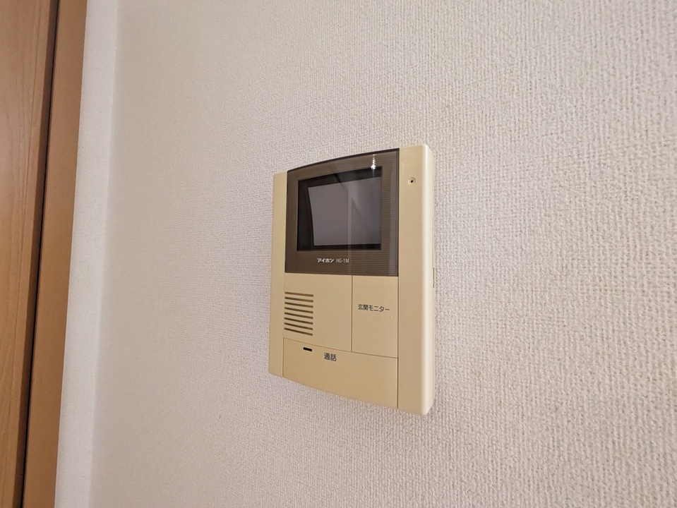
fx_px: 274
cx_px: 338
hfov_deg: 102.0
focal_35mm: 14
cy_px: 254
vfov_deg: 85.7
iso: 656
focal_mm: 1.83
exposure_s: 1/120
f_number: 2.2
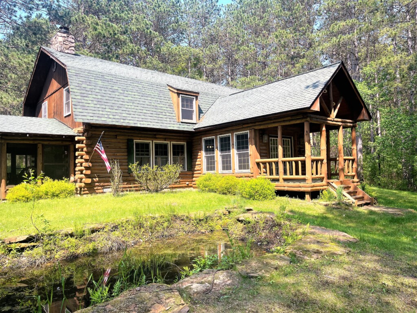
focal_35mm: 26
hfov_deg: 67.3
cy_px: 156
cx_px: 208
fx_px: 313
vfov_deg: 53.1
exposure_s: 1/1164
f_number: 1.6
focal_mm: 5.1
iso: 32
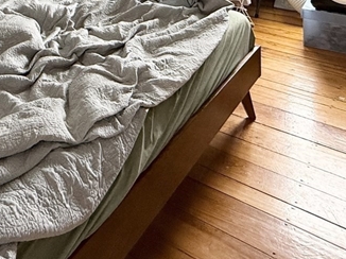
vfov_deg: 24.6
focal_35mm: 44
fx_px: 439
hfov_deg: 42.2
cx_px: 107
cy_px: -140
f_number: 2.2
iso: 200
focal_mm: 2.22
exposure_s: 1/99
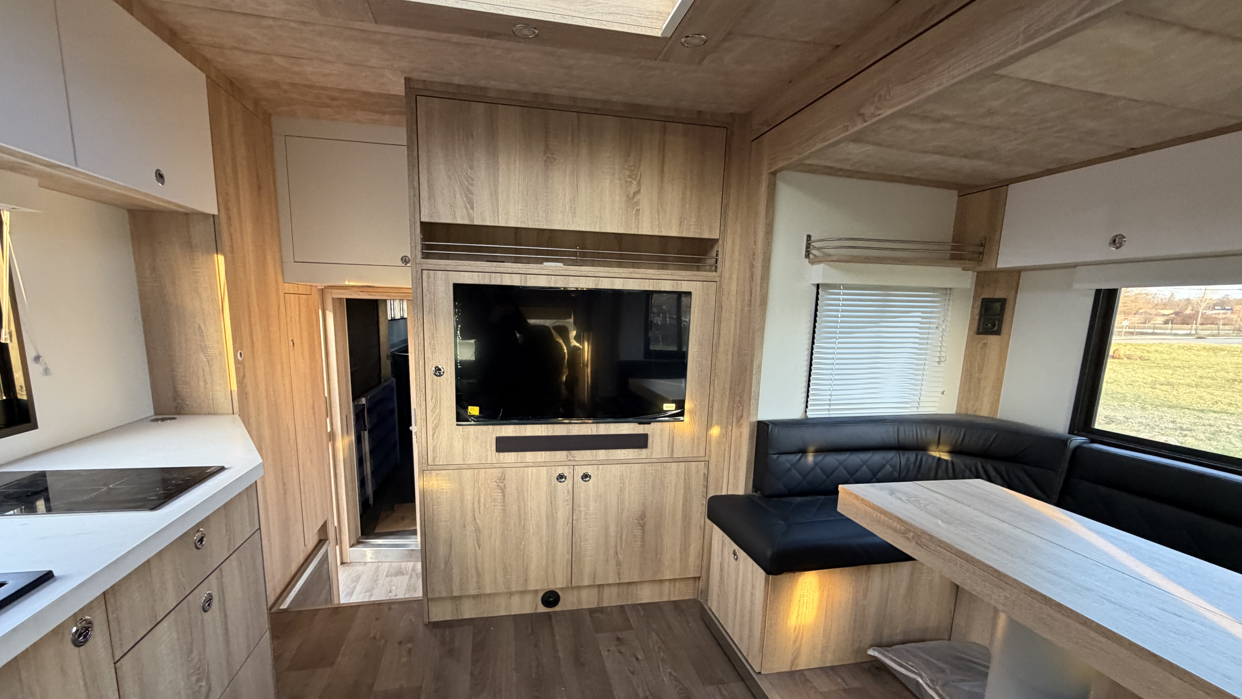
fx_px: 527
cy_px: 401
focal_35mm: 16
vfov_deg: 66.7
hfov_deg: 99.3
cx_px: 602
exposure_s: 1/60
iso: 400
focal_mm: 2.22
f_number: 2.2
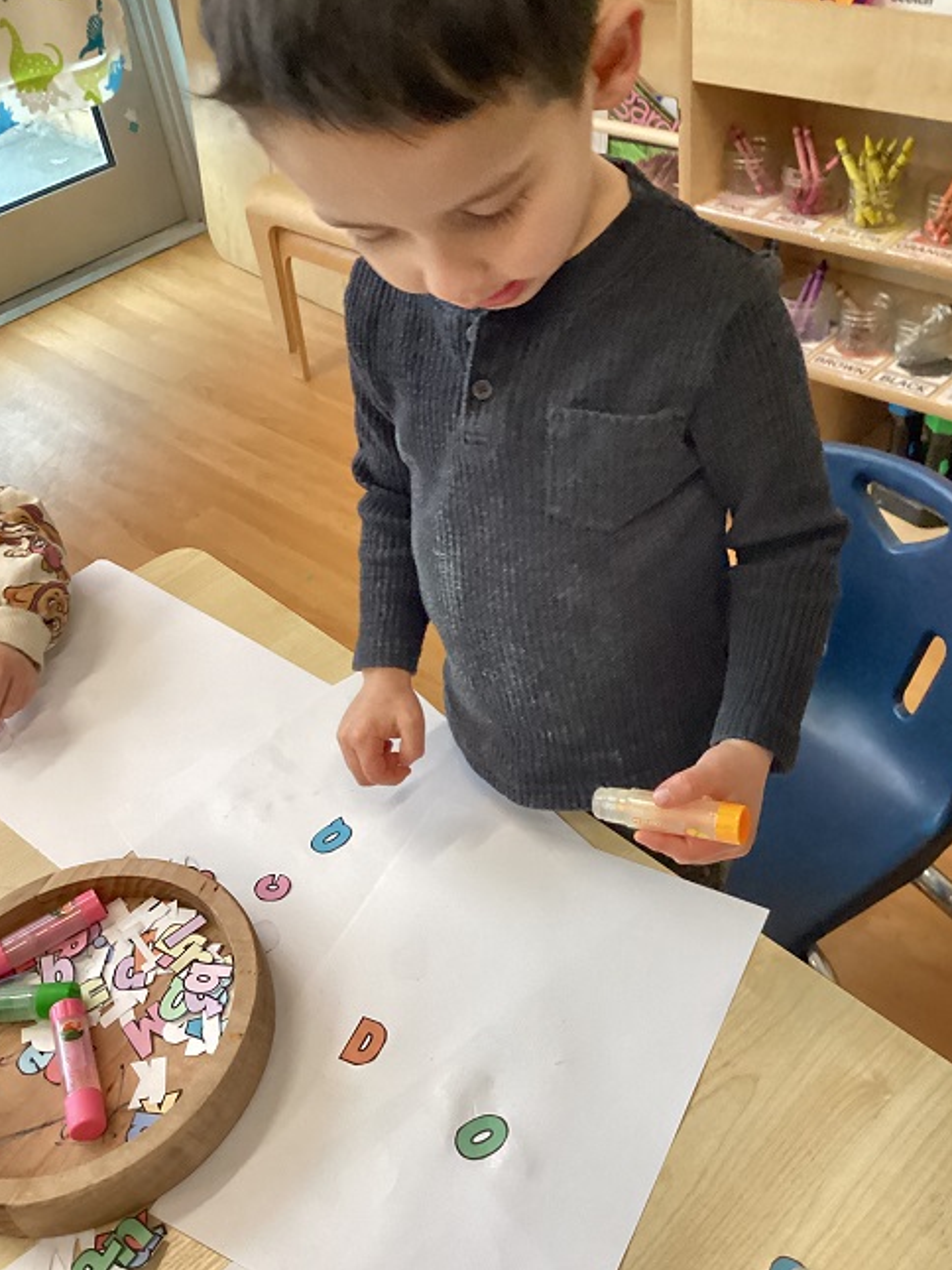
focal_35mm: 32
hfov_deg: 44.2
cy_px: 618
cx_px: 484
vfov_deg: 56.8
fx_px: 1173
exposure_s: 1/40
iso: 320
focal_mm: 3.3
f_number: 2.4
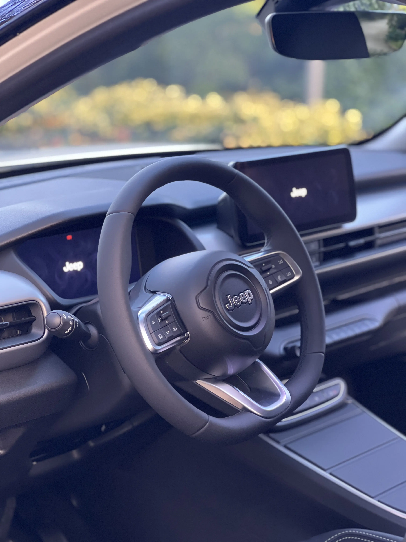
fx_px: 1204
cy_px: 271
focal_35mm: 77
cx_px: 203
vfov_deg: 25.3
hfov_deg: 19.1
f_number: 2.8
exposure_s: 1/34
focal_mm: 9
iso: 400
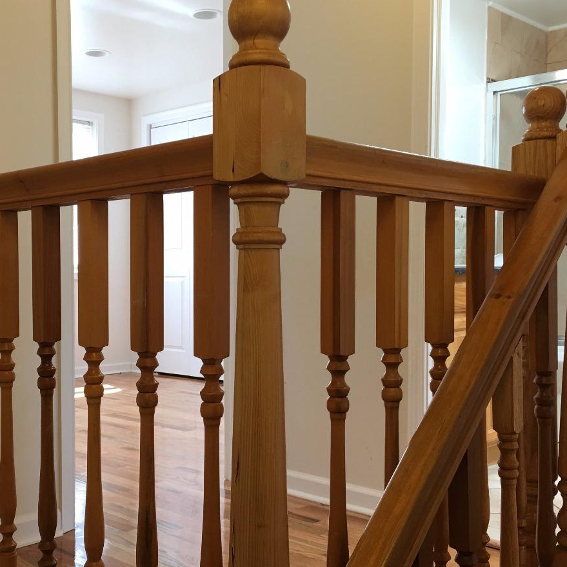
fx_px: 778
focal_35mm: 42
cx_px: 213
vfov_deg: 40.0
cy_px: 316
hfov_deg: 39.8
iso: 25
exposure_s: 1/30
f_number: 2.2
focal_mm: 4.15
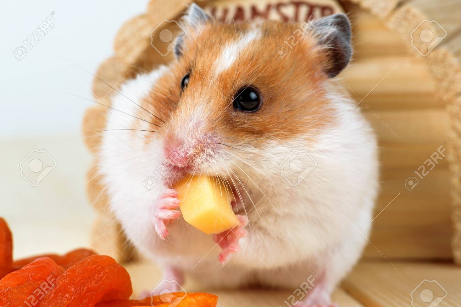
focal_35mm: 105
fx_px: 1345
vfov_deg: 13.0
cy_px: 154
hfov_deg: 19.5
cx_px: 230
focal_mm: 105
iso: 100
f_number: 16
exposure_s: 1/60
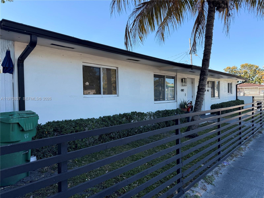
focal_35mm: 24
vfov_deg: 56.8
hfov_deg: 71.6
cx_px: 132
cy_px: 99
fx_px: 183
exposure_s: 1/1618
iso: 100
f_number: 1.78
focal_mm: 6.76
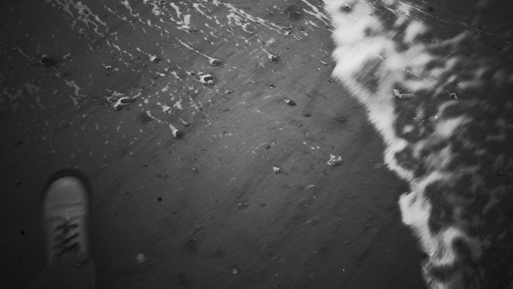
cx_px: 260
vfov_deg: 38.8
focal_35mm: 30
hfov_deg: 64.3
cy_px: 123
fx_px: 408
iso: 125
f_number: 7.1
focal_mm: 18.3
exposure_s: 1/30
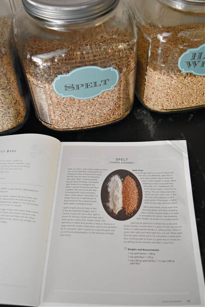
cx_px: 102
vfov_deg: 51.3
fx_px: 320
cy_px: 154
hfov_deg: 35.5
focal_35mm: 38
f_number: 4
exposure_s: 1/60
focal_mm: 25
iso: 2500
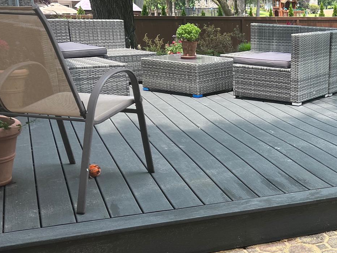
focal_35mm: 57
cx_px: 312
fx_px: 555
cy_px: 207
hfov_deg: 31.9
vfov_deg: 25.2
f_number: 1.5
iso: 50
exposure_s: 1/733
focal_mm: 5.7
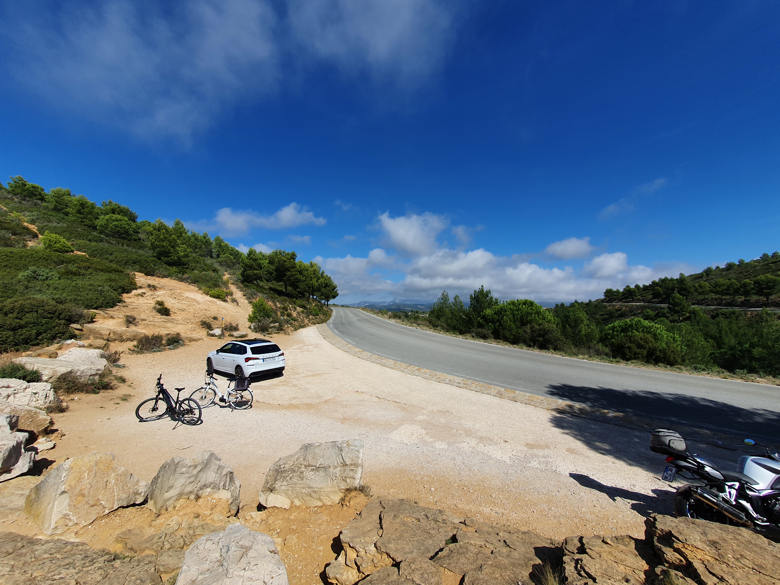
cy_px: 292
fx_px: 293
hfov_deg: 106.2
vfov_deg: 89.9
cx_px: 390
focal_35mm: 13
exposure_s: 1/1996
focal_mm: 1.8
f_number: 2.2
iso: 50
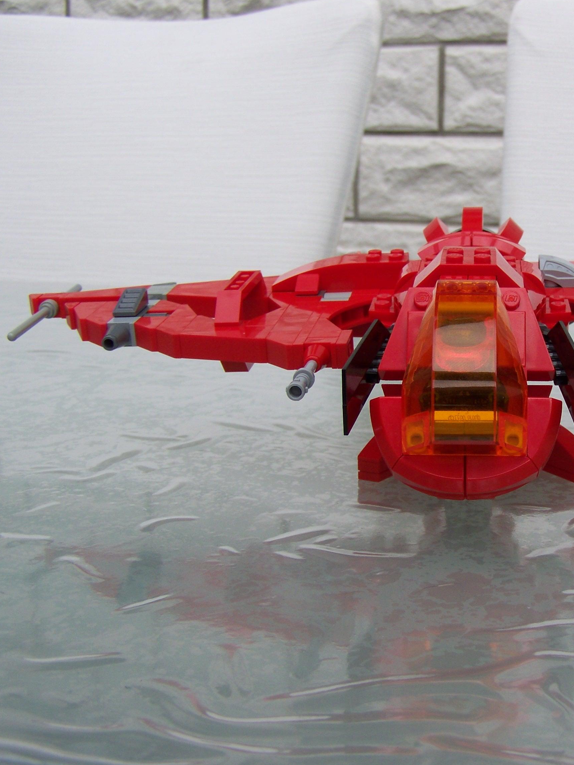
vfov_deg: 37.5
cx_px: 489
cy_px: 383
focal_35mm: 51
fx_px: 1127
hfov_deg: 27.8
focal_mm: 6.3
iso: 64
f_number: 4
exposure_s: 1/320
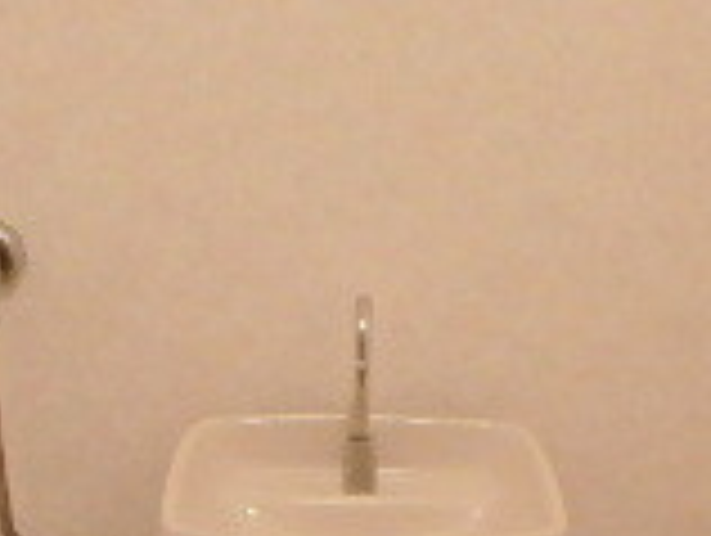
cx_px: 396
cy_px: 932
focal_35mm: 85
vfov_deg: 15.3
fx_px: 1749
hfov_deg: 23.0
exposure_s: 1/30
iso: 800
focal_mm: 3.7
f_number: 3.5
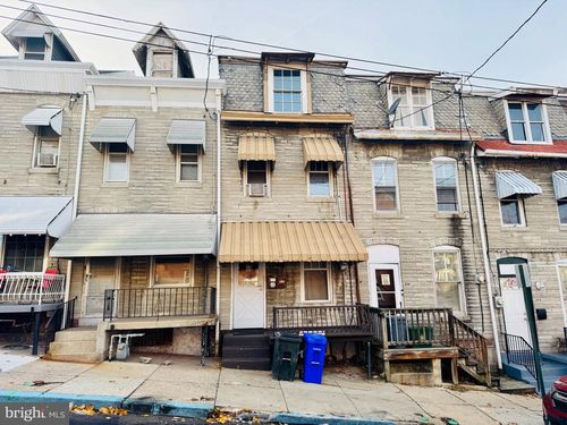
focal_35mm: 24
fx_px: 393
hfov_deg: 71.6
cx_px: 284
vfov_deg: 56.8
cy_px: 212
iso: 80
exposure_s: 1/707
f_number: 1.78
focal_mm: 6.76
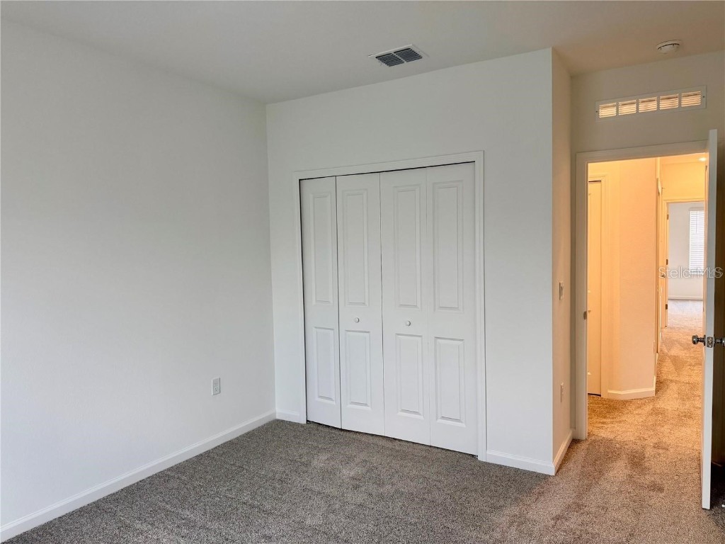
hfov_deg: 71.6
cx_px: 362
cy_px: 272
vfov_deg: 56.8
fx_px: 503
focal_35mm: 24
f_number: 1.78
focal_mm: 6.76
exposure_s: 1/120
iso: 200
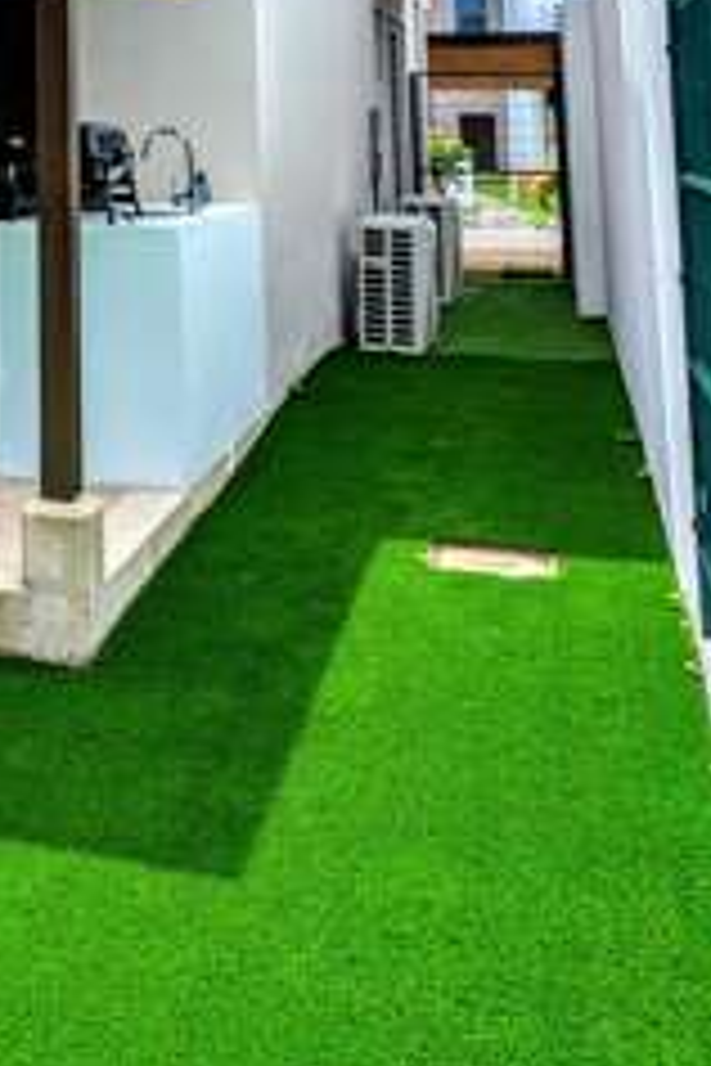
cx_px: -148
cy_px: -63
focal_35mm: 54
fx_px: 1600
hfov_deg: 22.9
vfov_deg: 33.0
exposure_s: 1/3534
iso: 49
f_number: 1.85
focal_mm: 6.81
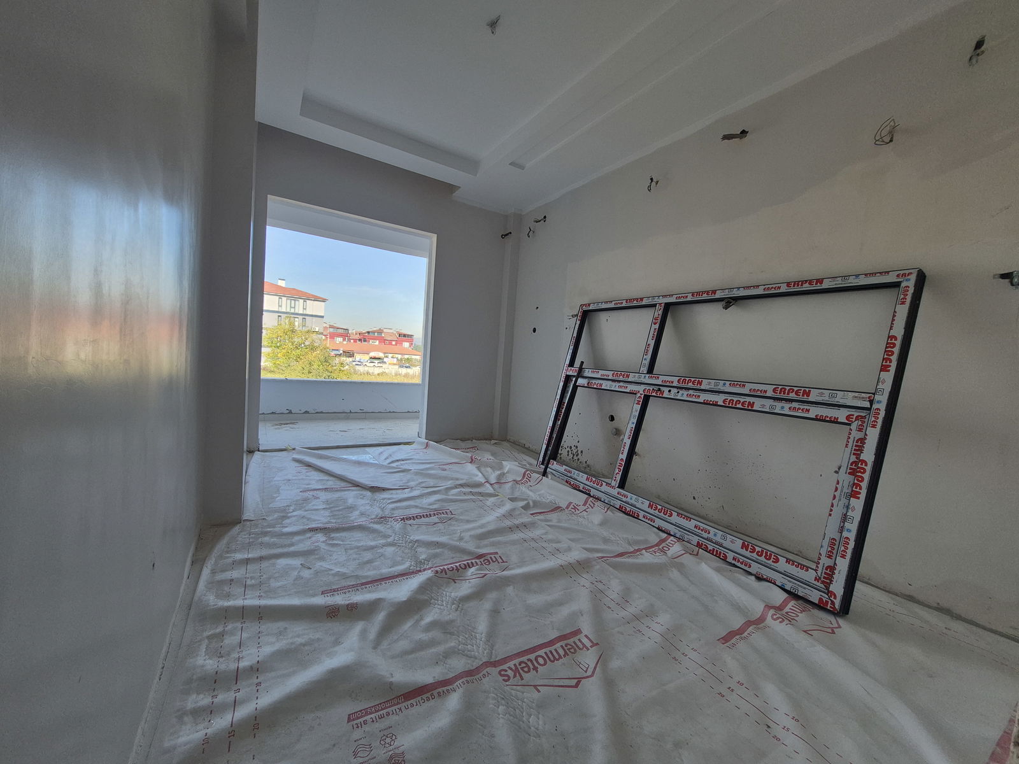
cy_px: 382
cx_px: 510
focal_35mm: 13
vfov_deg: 89.9
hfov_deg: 106.2
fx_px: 383
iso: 50
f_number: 2.2
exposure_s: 1/252
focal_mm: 1.74
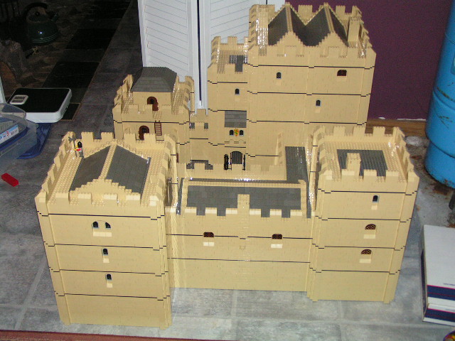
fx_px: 644
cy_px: 170
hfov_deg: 38.9
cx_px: 228
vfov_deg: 29.7
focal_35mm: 49
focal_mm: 8.2
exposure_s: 1/60
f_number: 3.2
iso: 200
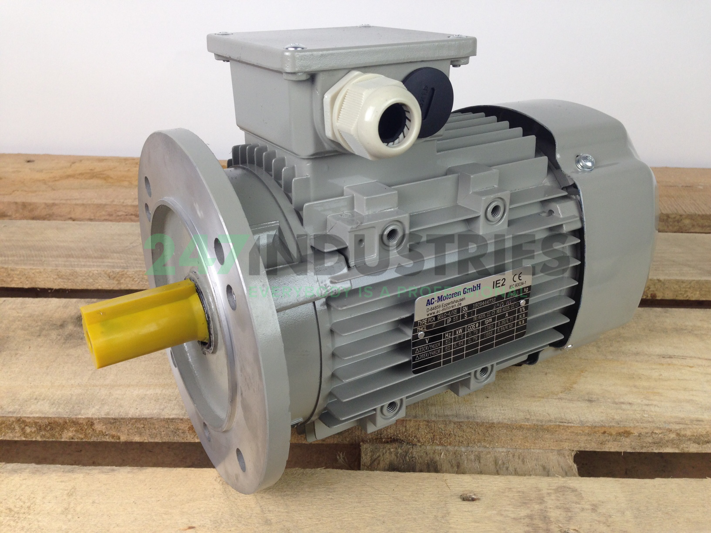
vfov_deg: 42.9
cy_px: 266
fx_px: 678
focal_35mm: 33
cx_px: 356
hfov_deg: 55.4
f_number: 2.4
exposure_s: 1/120
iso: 64
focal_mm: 4.12
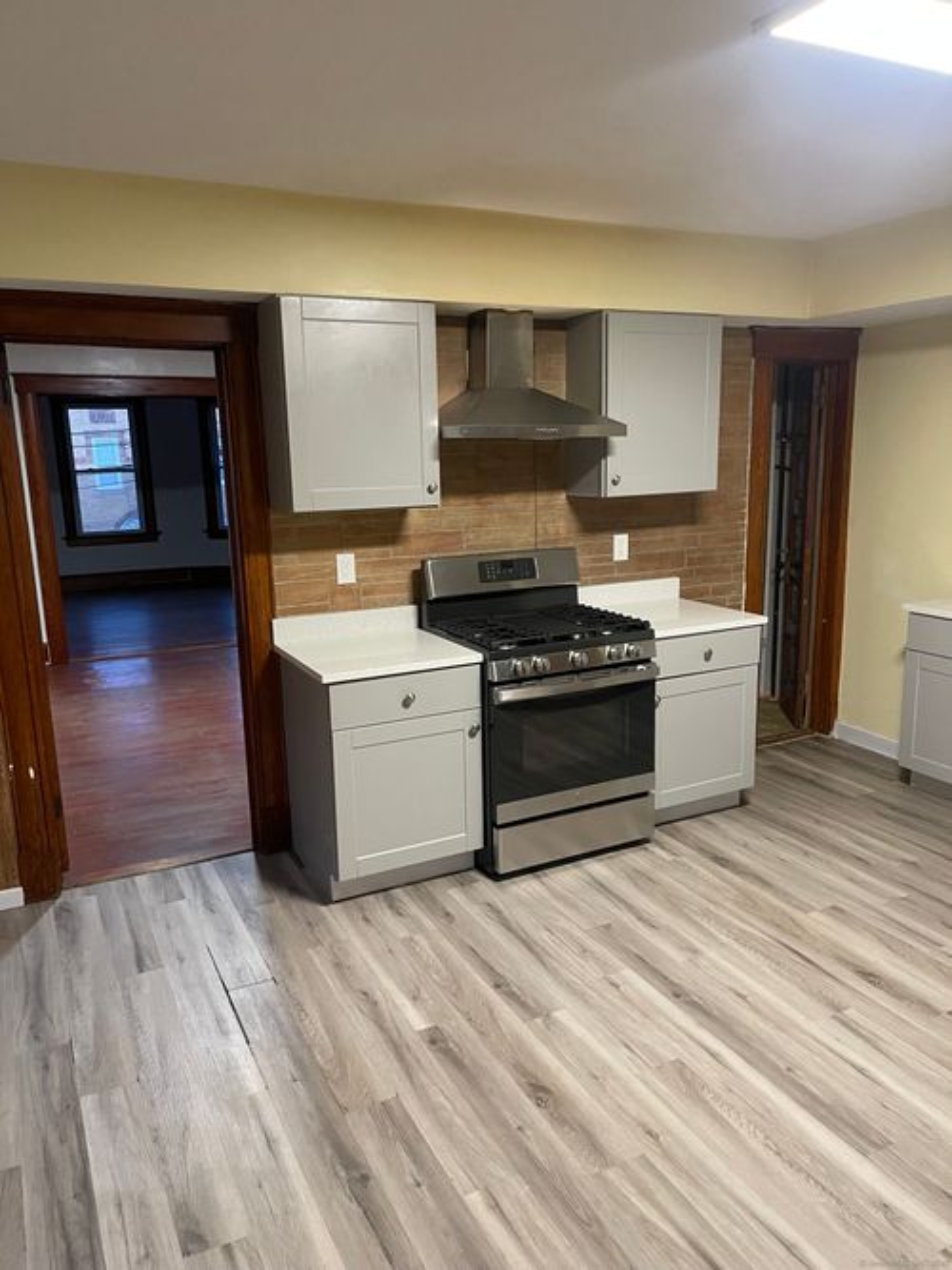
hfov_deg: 54.9
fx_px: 917
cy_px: 635
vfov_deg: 69.4
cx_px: 476
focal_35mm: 25
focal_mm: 5.1
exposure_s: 1/60
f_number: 1.6
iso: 400
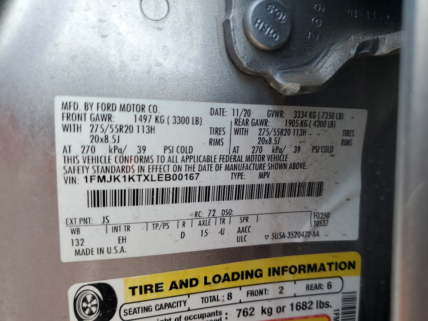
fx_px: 321
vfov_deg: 53.1
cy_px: 160
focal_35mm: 26
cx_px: 214
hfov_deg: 67.3
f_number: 1.5
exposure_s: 1/435
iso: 50
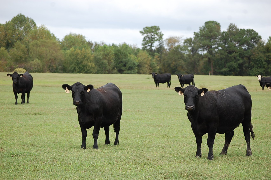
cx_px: 136
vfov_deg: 10.7
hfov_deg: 16.1
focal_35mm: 128
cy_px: 90
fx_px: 959
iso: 320
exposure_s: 1/500
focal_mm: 85
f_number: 5.6
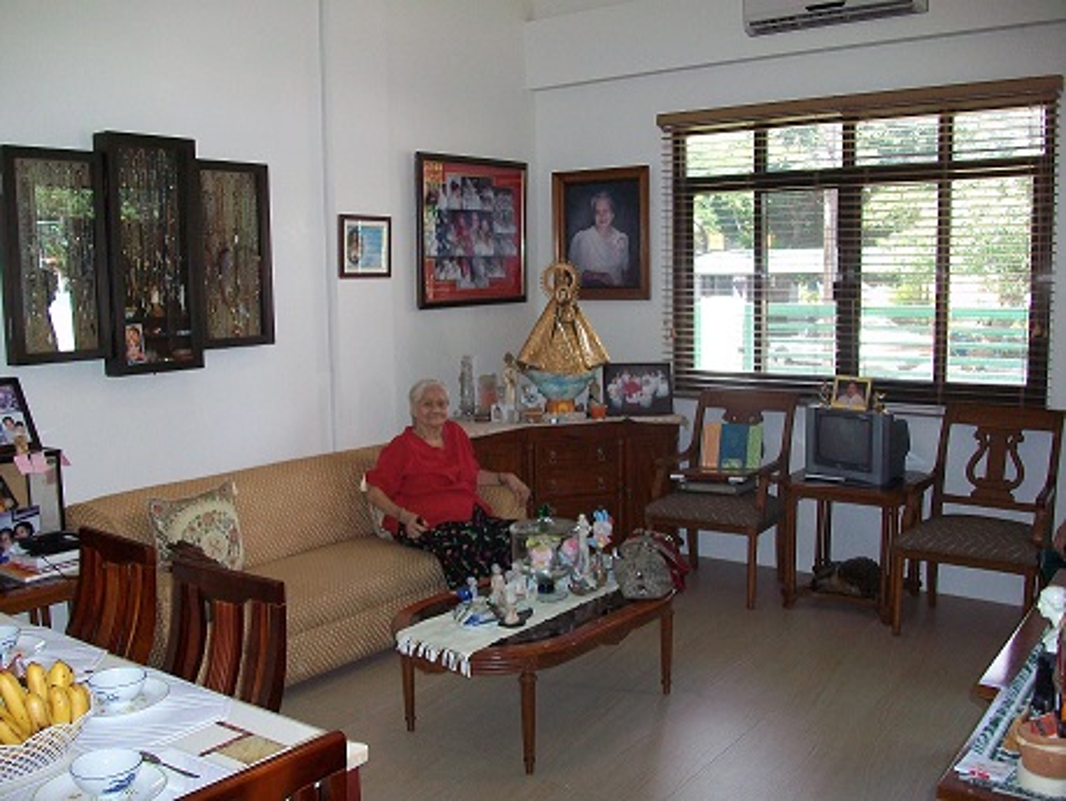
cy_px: 400
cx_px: 533
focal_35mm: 32
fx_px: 986
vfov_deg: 44.2
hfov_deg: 56.8
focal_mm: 5.7
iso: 160
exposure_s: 1/60
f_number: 2.8
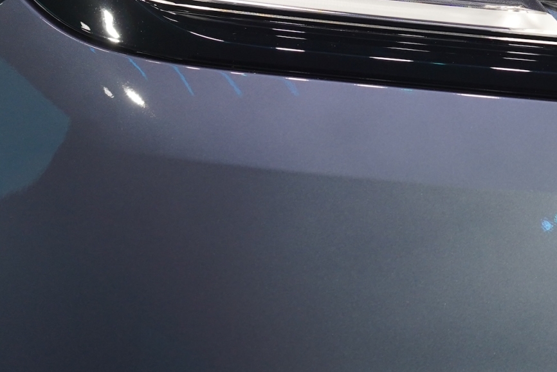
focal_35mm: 385
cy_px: -74
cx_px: 435
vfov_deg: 3.6
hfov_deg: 5.3
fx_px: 5958
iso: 800
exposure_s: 1/250
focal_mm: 139
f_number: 4
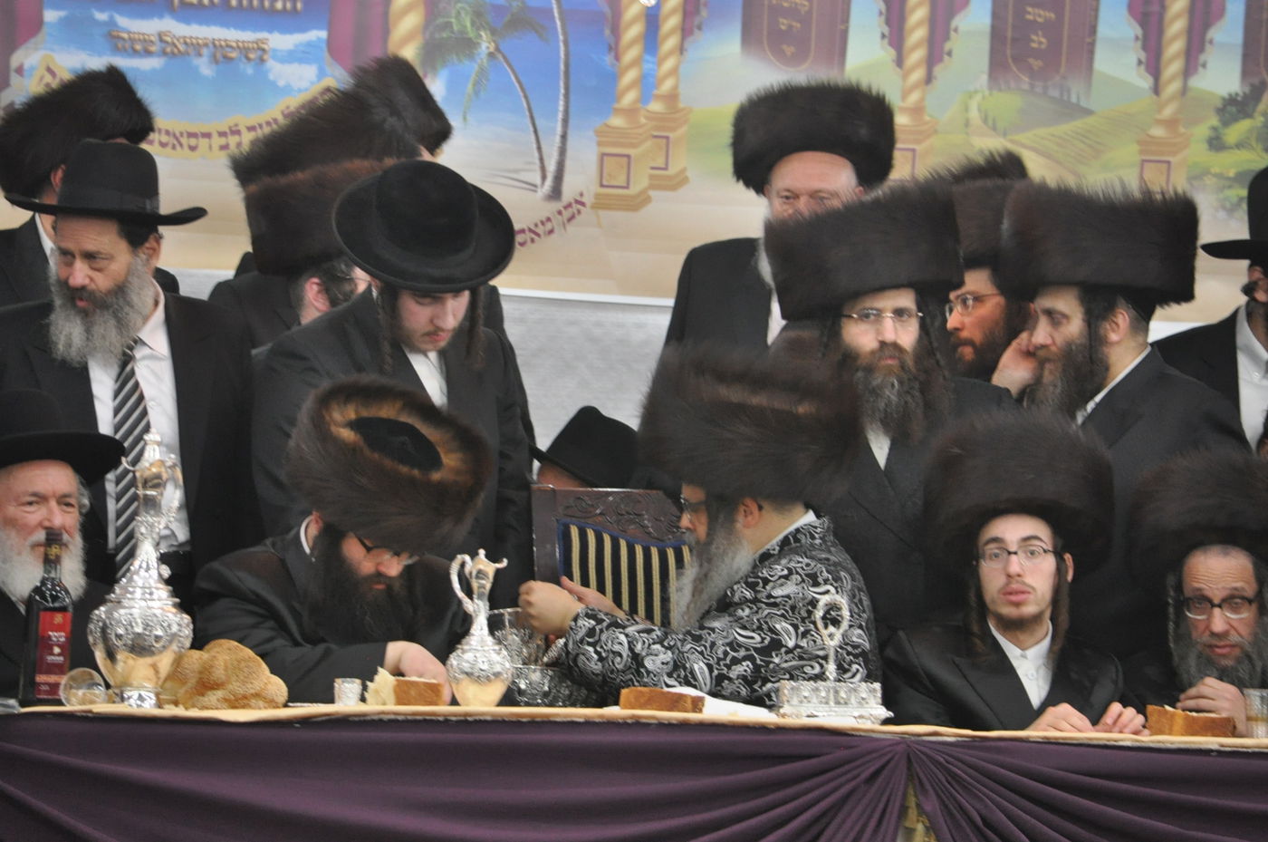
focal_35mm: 278
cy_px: 421
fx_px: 9759
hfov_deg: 7.4
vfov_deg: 4.9
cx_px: 634
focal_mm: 185
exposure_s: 1/60
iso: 1600
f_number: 5.6
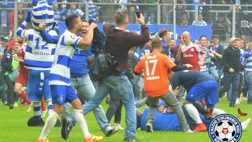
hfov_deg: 10.0
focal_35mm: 216
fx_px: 1441
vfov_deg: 5.6
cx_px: 127
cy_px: 71
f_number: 3.5
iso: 800
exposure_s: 1/800
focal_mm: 135
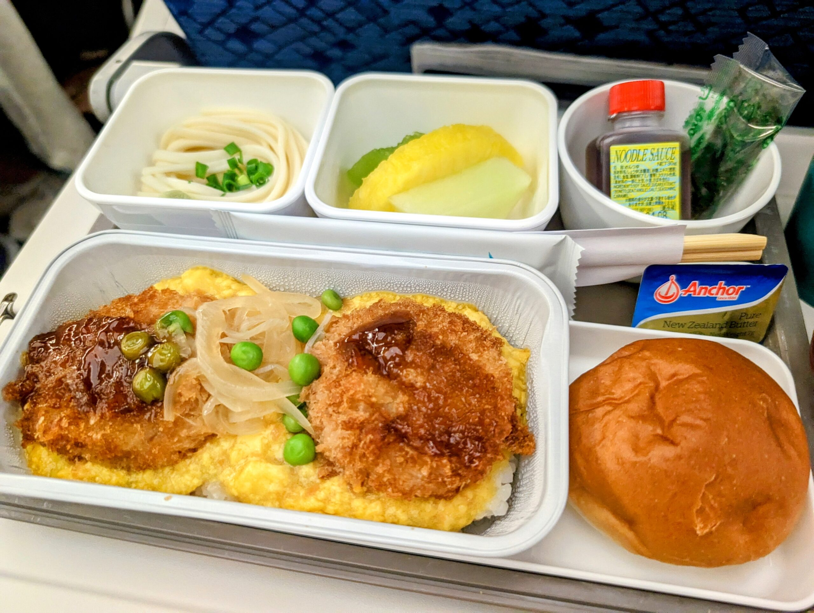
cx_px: 407
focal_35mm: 24
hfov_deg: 71.5
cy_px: 306
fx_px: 565
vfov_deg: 56.9
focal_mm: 6.9
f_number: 1.68
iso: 1641
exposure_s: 1/80
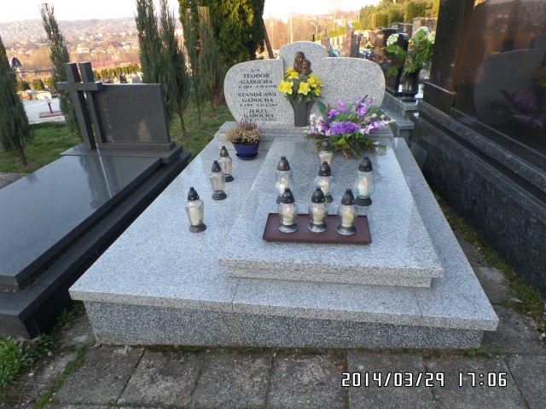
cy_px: 204
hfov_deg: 73.9
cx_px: 273
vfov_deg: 58.9
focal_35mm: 23
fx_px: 363
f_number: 3.5
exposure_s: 1/125
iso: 100
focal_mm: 4.1
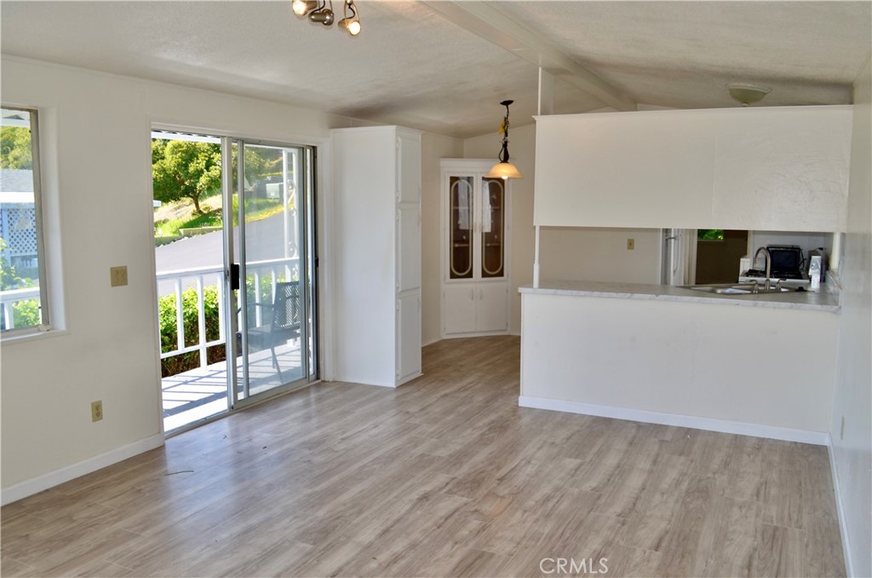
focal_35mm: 27
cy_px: 289
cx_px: 436
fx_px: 653
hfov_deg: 67.5
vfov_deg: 47.7
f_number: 6.3
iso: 200
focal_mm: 18
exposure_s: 1/100
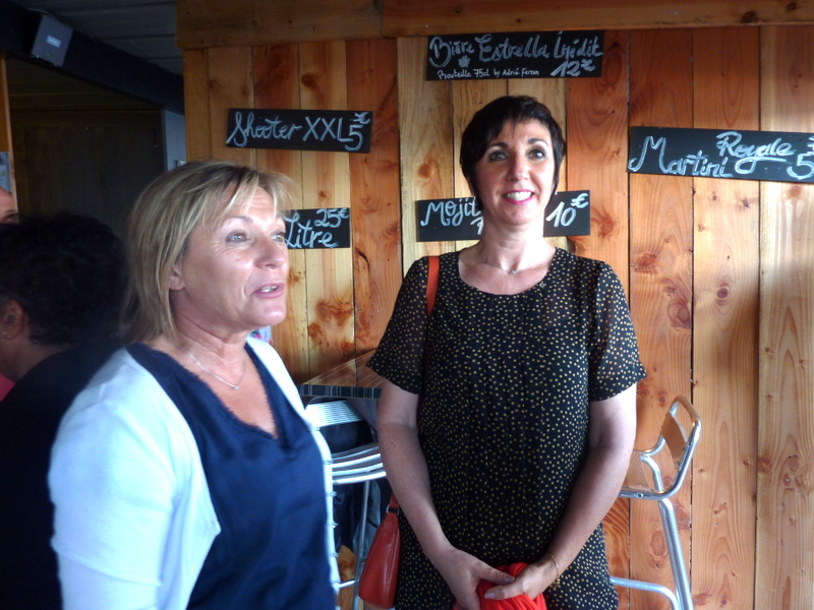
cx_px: 407
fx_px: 588
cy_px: 305
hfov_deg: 69.4
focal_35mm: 25
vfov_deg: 54.9
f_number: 3.3
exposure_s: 1/8
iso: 80
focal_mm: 4.1
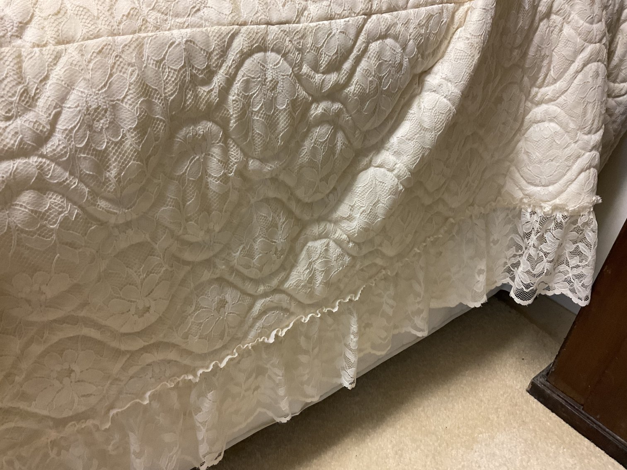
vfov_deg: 48.2
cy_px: 235
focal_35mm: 29
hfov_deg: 61.7
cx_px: 314
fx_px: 525
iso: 160
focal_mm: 3
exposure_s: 1/60
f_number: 1.8
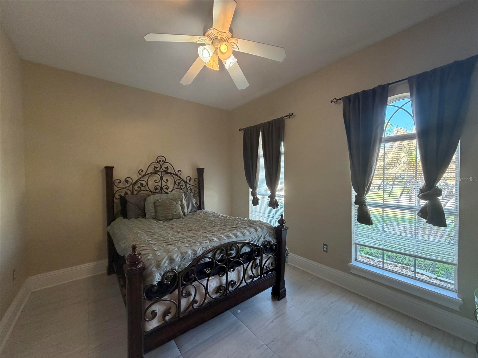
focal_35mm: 14
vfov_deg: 85.7
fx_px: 193
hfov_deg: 102.1
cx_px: 239
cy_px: 179
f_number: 2.2
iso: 320
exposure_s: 1/120
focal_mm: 2.22
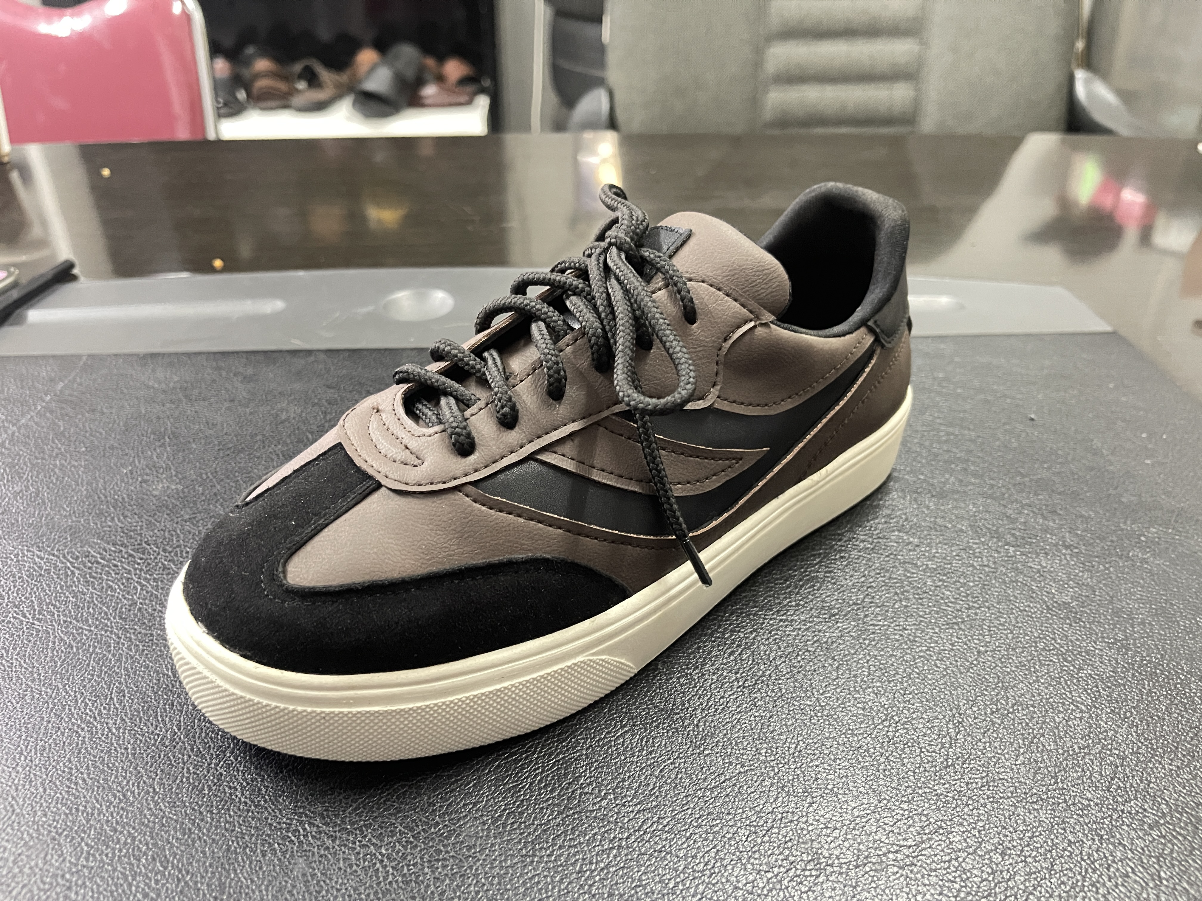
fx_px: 903
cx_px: 601
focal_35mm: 26
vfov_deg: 53.1
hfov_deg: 67.3
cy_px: 450
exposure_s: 1/20
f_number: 1.6
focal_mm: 5.1
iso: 1000
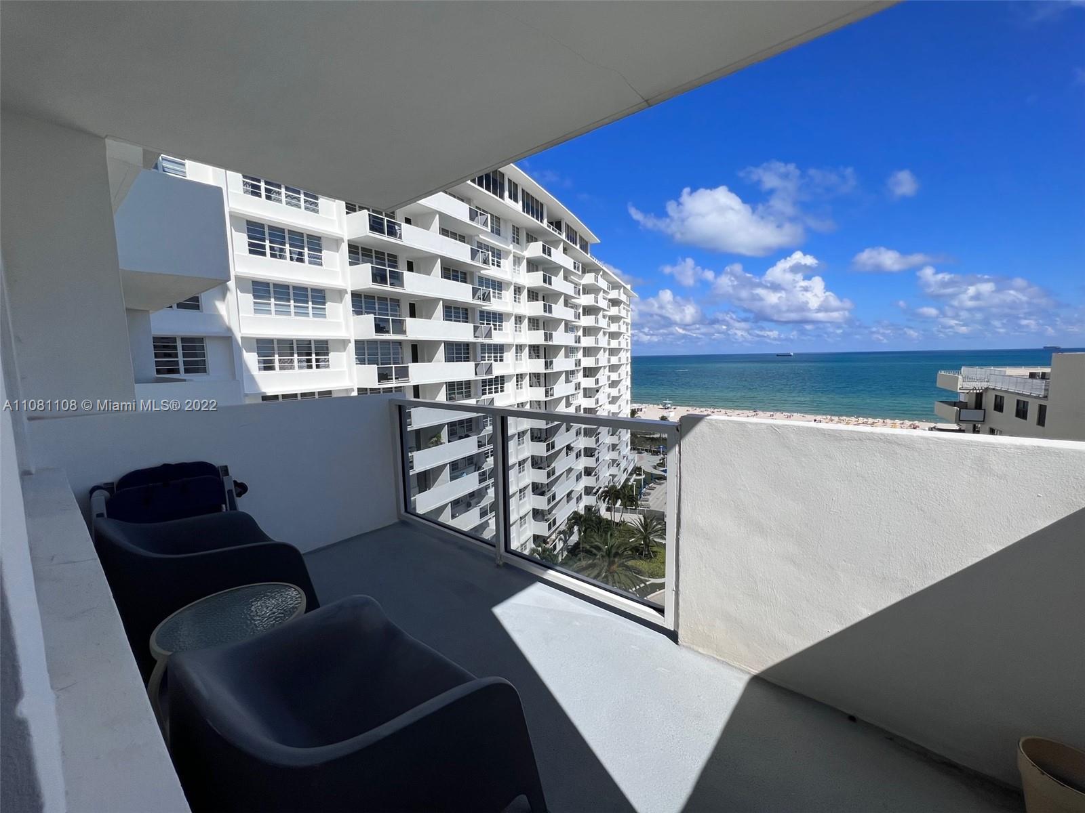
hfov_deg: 106.2
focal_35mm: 13
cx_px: 542
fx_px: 407
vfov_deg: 89.9
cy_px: 406
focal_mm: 1.57
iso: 40
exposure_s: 1/4785
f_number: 1.8
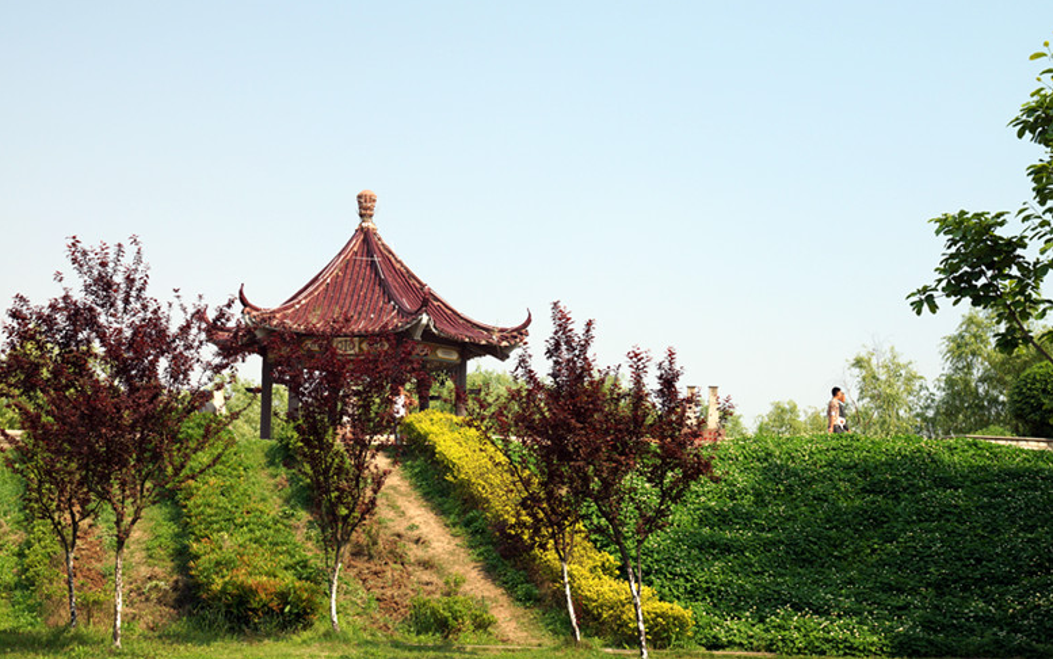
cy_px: 334
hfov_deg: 43.5
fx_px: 1320
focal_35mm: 46
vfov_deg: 28.0
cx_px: 526
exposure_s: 1/160
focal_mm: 30
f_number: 6.3
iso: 100
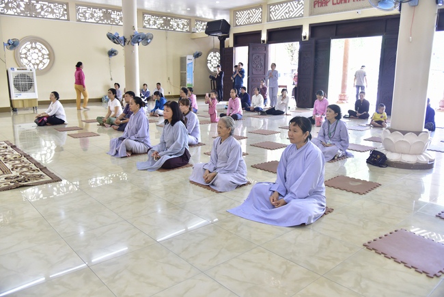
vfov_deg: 46.4
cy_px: 148
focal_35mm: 28
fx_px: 345
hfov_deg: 65.4
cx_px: 222
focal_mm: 28
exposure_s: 1/50
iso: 800
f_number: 4
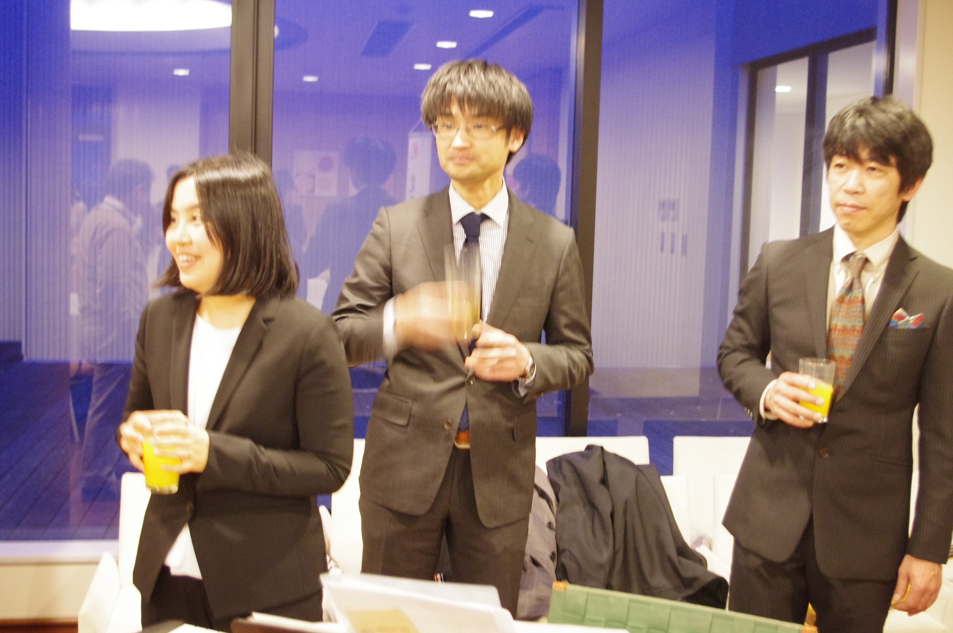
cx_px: 486
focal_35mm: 46
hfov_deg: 42.8
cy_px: 311
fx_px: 1216
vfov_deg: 29.2
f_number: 4
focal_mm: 28.13
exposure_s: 1/10
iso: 2000
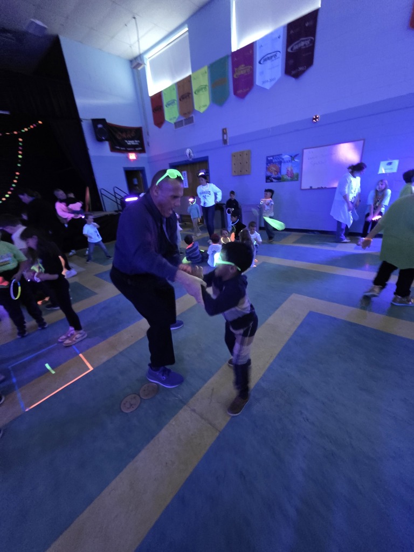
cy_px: 276
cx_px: 207
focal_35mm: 13
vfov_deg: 106.2
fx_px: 207
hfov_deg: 89.9
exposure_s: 1/24
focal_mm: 2.2
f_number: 1.9
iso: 1600
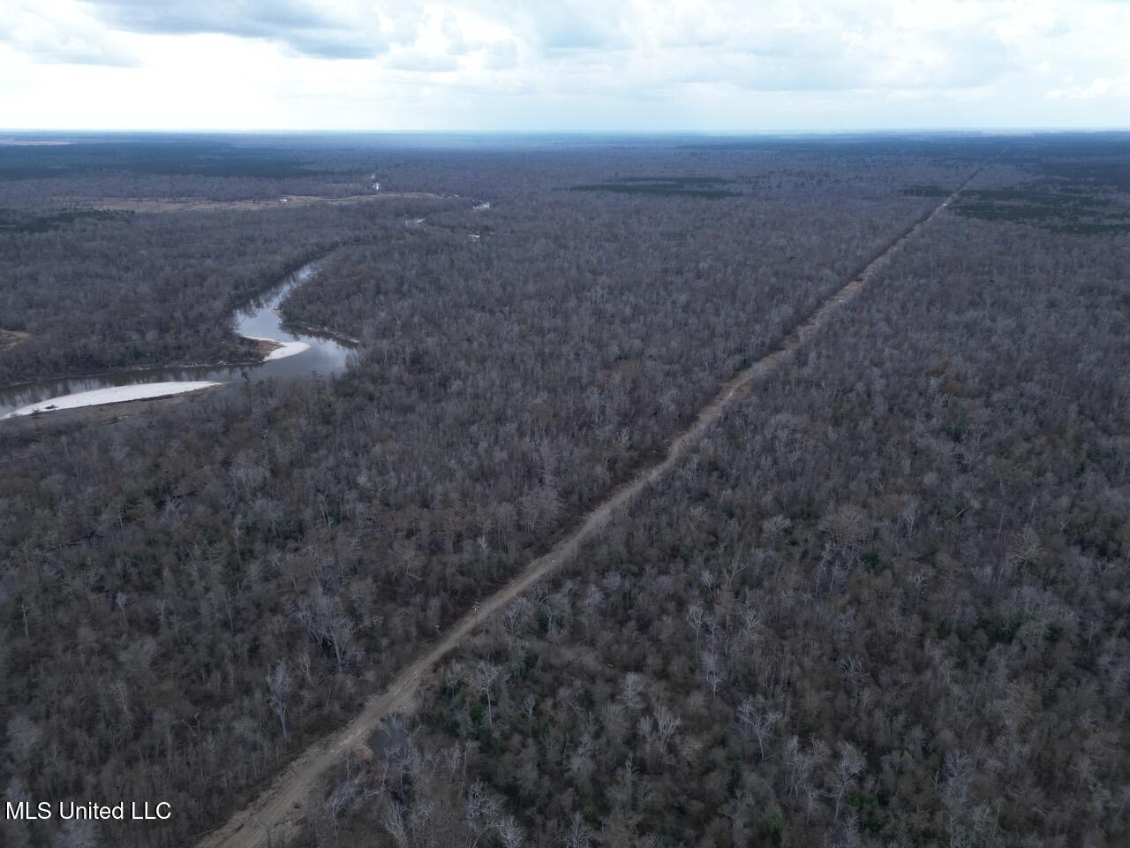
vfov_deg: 56.8
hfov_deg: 71.6
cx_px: 565
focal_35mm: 24
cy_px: 424
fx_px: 783
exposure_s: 1/800
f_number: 1.7
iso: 100
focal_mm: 6.72
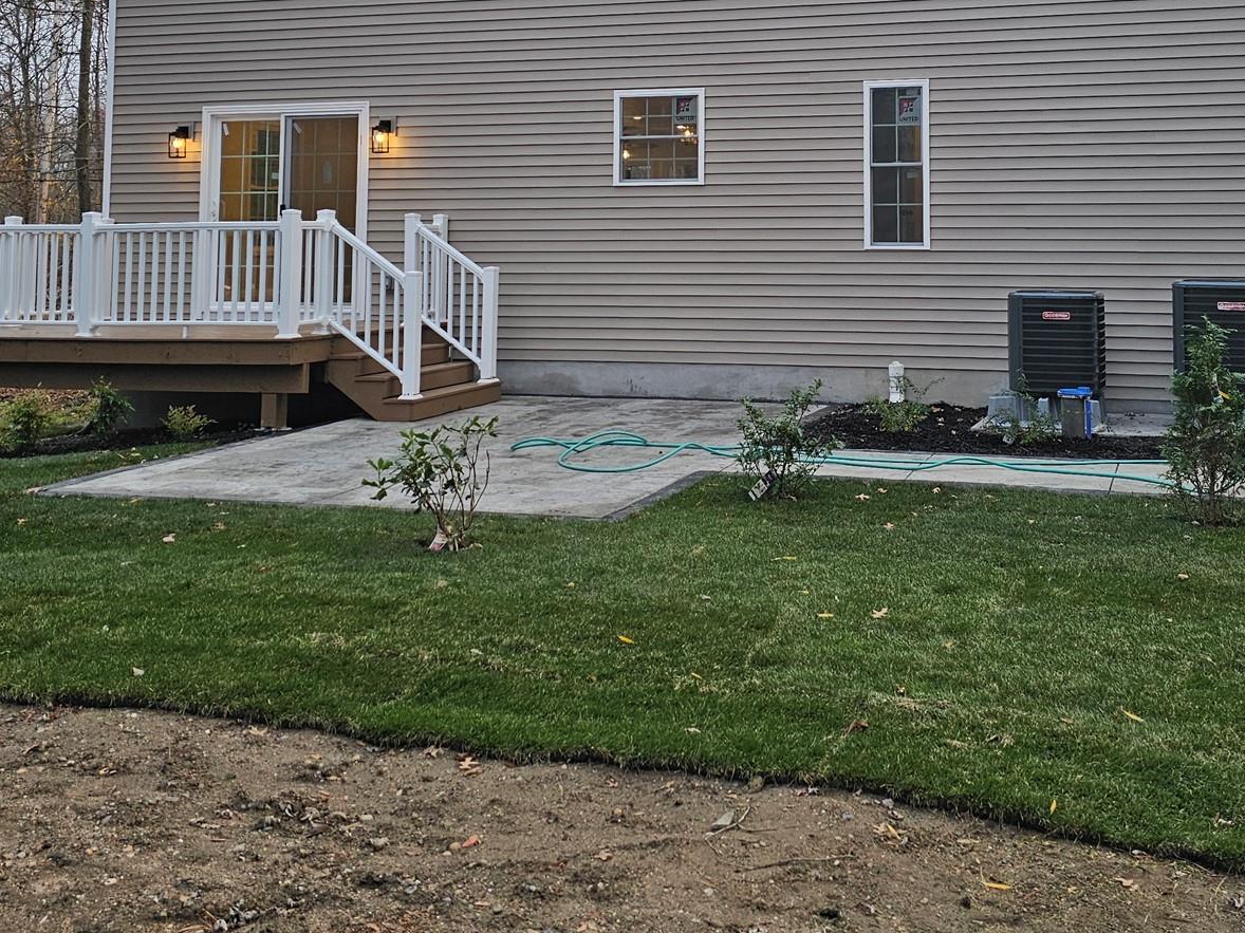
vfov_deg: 34.4
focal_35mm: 40
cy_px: 138
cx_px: 820
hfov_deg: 46.1
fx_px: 1438
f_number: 1.7
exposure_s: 1/180
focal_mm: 6.3
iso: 40
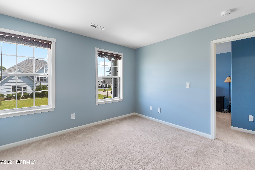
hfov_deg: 100.4
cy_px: 85
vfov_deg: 77.3
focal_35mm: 15
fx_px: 106
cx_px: 128
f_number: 4.5
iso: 100
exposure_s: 1/5
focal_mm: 10
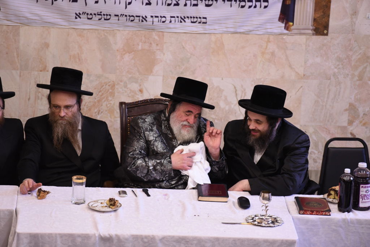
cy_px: 124
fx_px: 2056
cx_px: 185
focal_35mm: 200
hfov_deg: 10.3
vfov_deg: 6.9
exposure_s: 1/200
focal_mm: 200
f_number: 3.2
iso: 1250
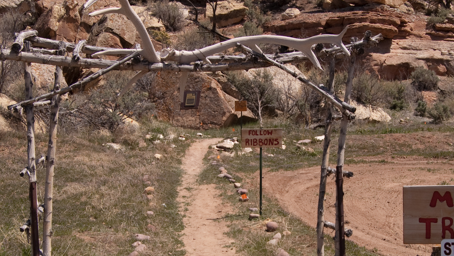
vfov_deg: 18.4
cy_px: 210
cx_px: 260
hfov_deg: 32.3
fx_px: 783
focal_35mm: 65
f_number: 10
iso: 200
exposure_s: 1/400
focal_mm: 26
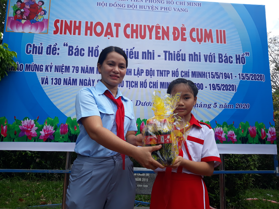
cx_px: 140
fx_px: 218
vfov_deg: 51.4
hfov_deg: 65.3
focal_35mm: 27
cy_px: 104
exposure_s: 1/860
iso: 40
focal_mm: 3.71
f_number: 1.7
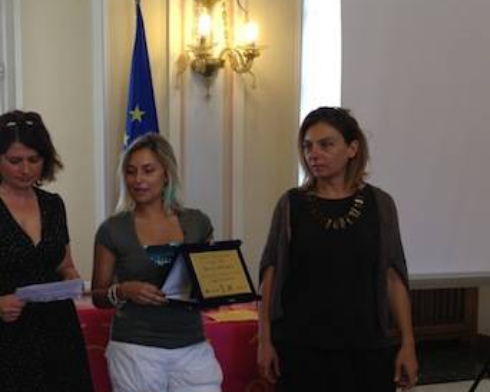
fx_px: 869
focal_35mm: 60
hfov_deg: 30.6
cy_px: 247
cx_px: 86
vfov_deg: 25.3
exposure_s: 1/60
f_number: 2.4
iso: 64
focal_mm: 4.28
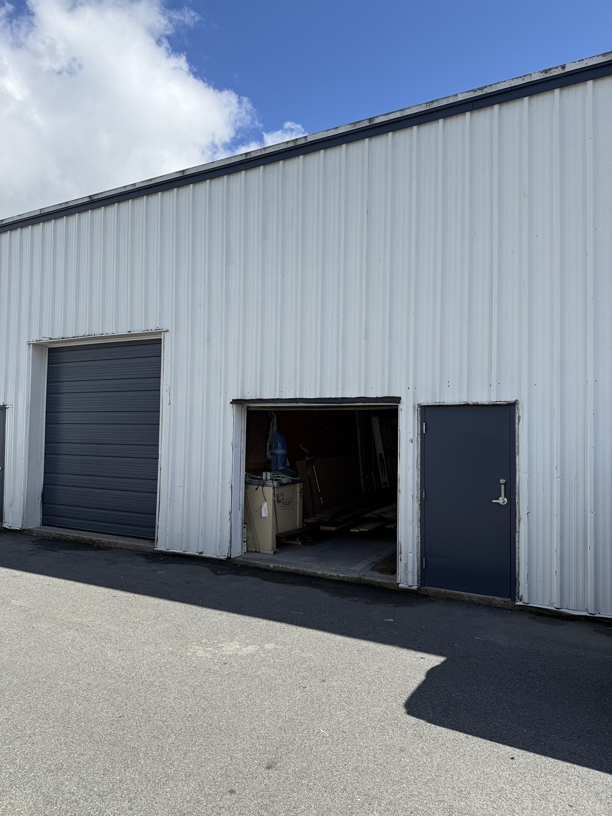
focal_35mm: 24
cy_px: 408
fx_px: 566
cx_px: 306
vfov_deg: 71.6
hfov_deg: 56.8
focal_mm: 6.76
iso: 100
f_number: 1.78
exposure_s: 1/4405
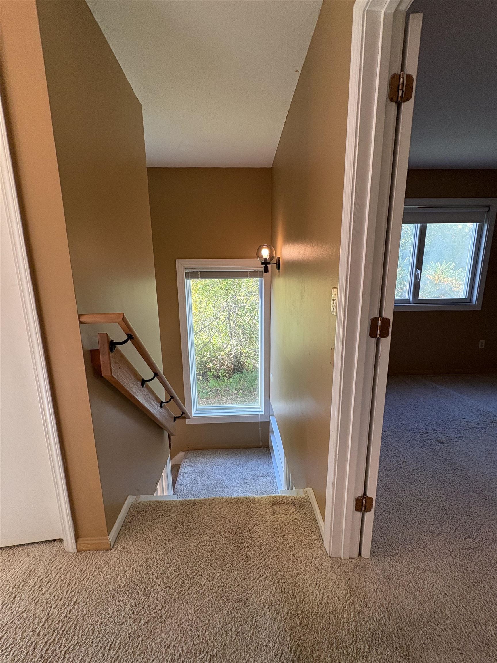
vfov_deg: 102.1
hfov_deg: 85.7
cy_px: 332
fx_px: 268
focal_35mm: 14
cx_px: 248
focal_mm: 2.22
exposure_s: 1/120
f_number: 2.2
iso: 125
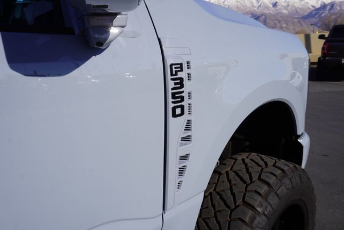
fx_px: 301
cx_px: 172
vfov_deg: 41.8
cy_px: 115
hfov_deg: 59.4
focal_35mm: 32
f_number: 10
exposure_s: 1/250
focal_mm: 21
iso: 100
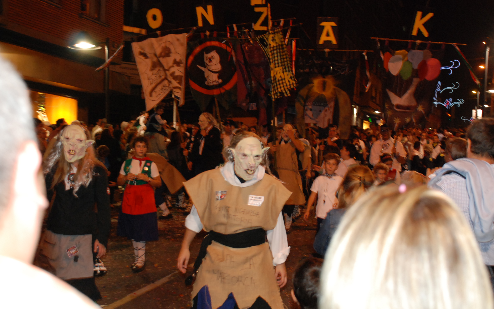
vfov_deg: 24.2
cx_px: 266
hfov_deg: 37.8
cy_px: 156
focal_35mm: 54
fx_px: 721
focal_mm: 31
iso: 800
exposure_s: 1/30
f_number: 4.2
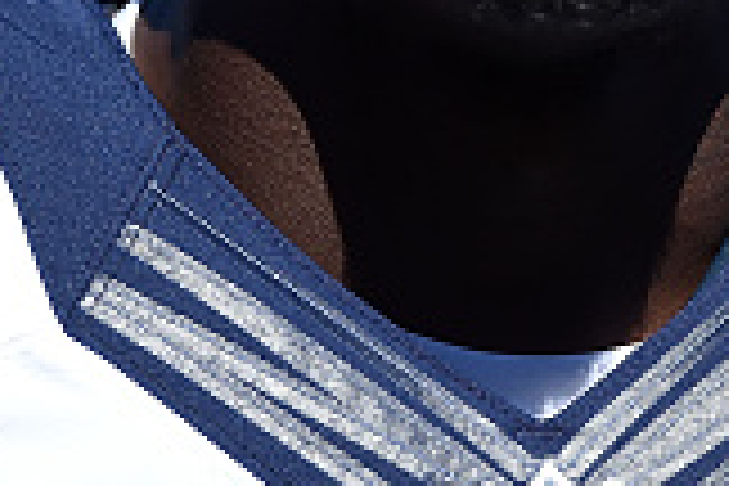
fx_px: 29623
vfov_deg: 0.9
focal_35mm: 1463
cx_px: 518
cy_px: -169
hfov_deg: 1.4
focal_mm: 400
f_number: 2.8
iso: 200
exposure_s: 1/5000
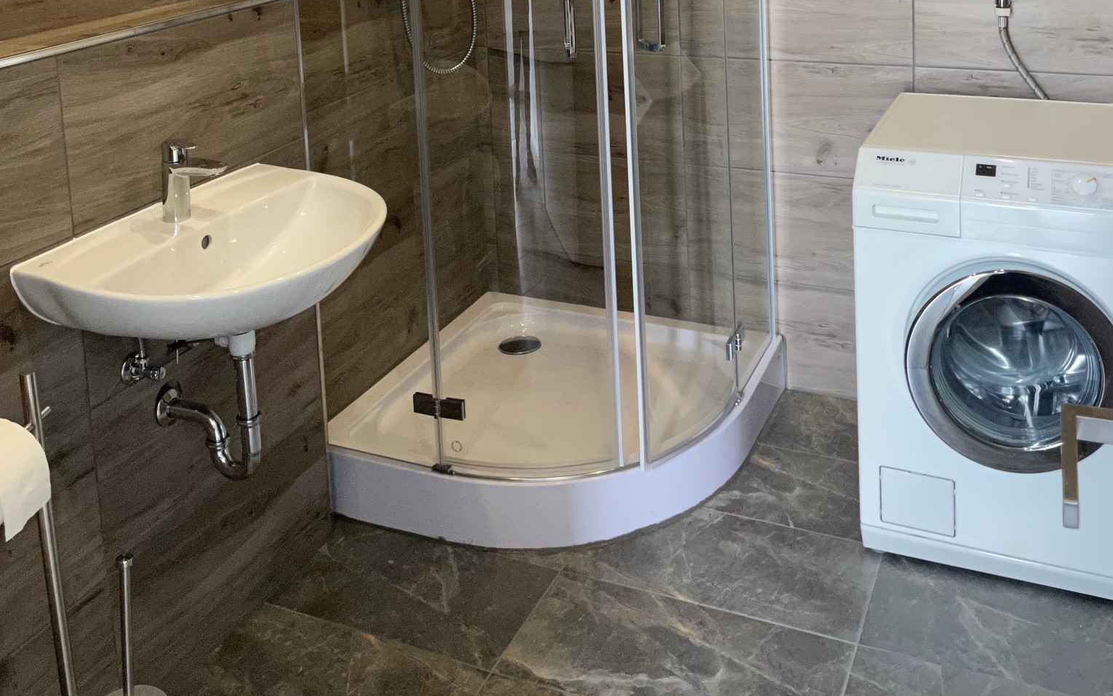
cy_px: -20
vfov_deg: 31.5
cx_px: 560
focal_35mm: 37
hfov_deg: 52.8
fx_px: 1122
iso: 200
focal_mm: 4.2
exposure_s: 1/50
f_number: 1.6
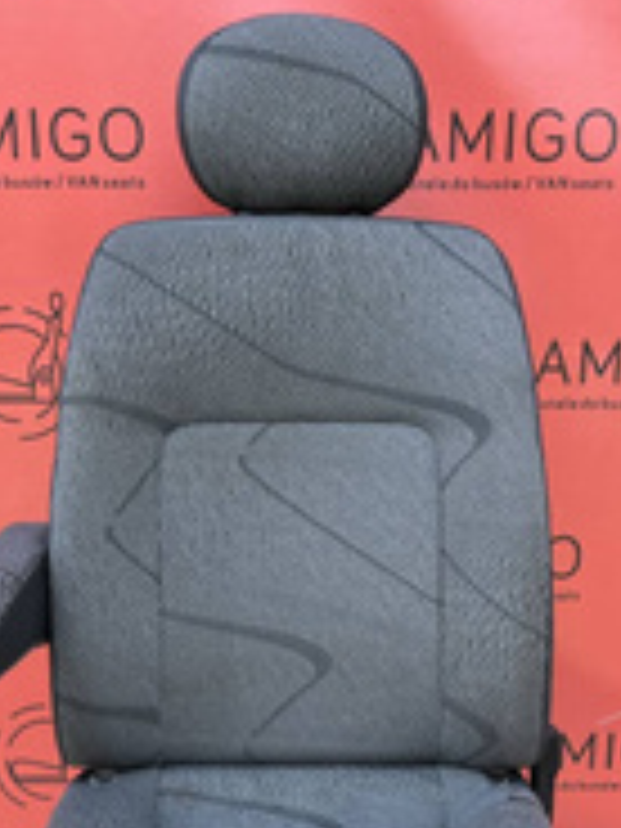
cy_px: 742
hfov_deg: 28.6
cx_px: 297
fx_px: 1220
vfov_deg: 35.3
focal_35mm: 51
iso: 50
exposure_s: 1/388
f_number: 1.6
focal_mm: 5.1
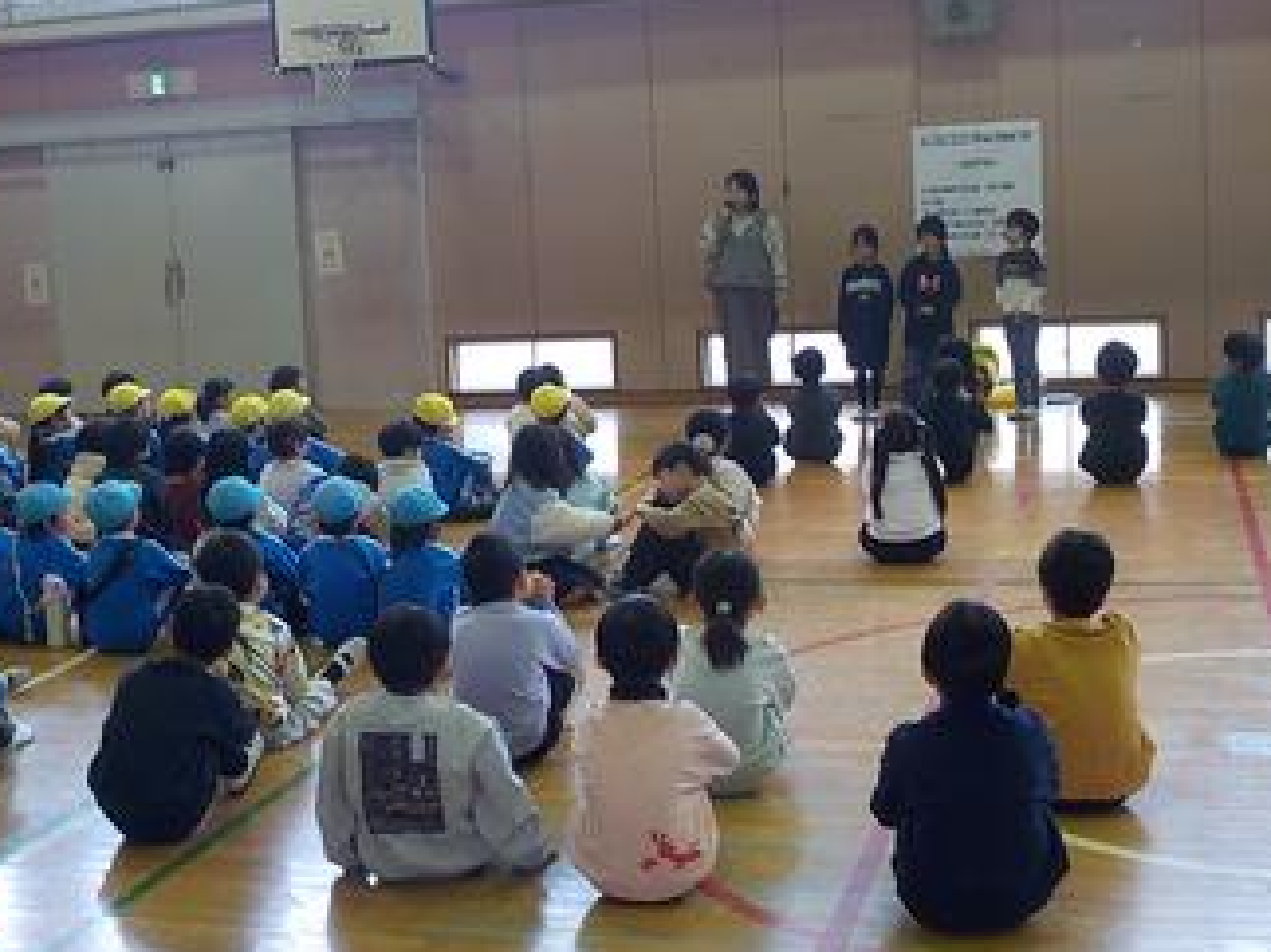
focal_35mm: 51
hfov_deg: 37.5
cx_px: 634
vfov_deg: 28.5
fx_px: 1872
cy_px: 502
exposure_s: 1/30
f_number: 4.2
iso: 220
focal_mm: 6.4
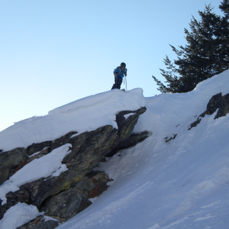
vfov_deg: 15.3
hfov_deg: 15.3
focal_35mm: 114
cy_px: 115
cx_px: 136
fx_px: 853
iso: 113
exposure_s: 1/355
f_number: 8
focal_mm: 17.3
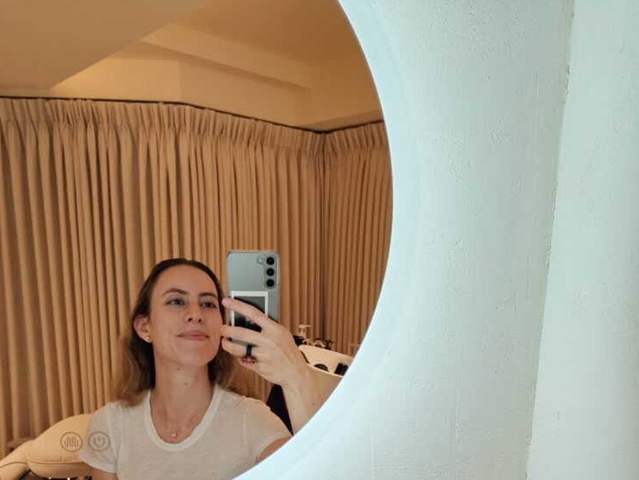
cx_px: 330
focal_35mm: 32
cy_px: 408
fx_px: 591
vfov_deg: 41.5
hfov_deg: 56.8
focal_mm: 5.4
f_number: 1.8
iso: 640
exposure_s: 1/50
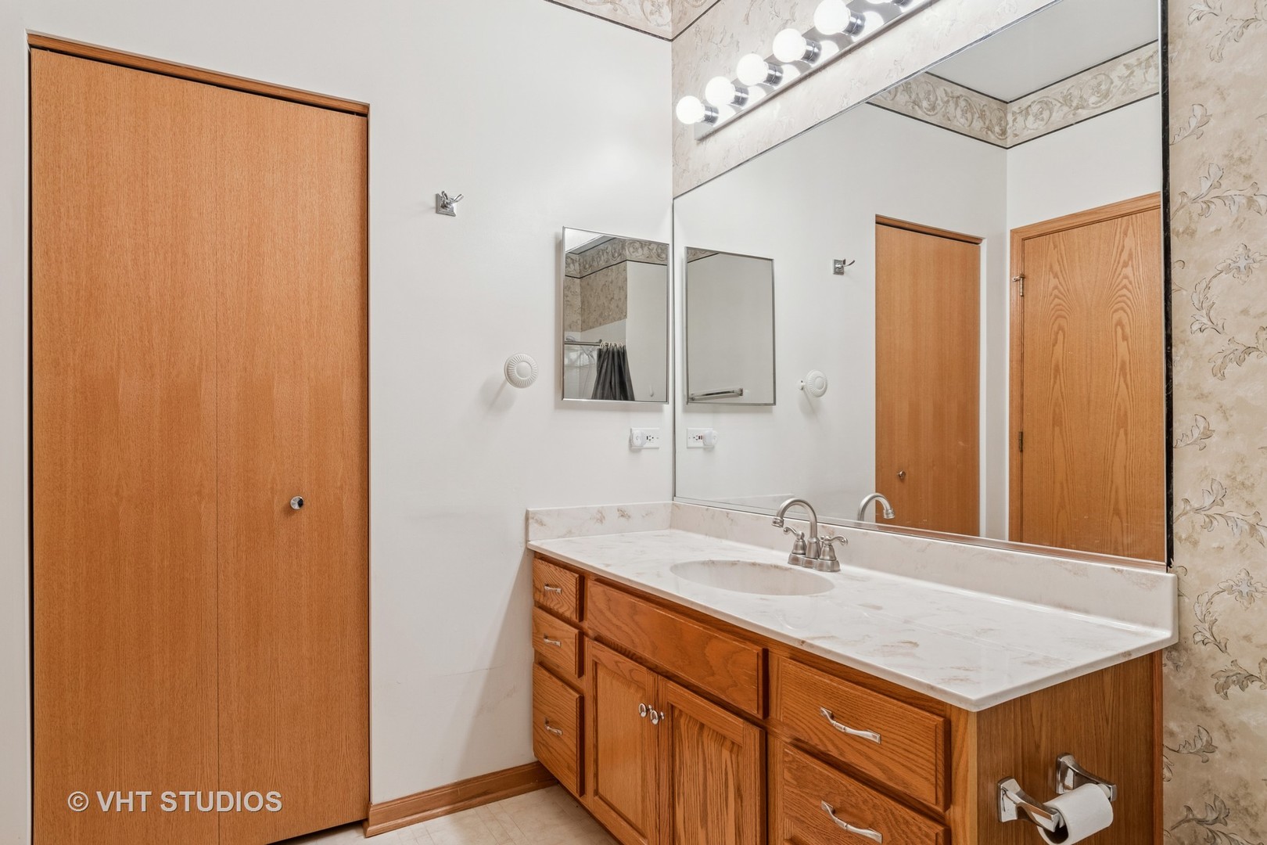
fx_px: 686
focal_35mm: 20
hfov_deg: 85.4
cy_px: 422
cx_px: 634
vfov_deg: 63.2
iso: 250
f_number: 8
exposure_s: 1/3
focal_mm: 13
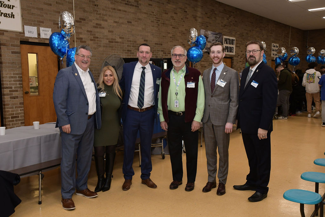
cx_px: 162
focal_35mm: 39
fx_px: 352
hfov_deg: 49.5
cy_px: 108
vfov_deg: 34.2
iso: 1250
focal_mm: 26
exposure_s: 1/60
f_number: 6.3
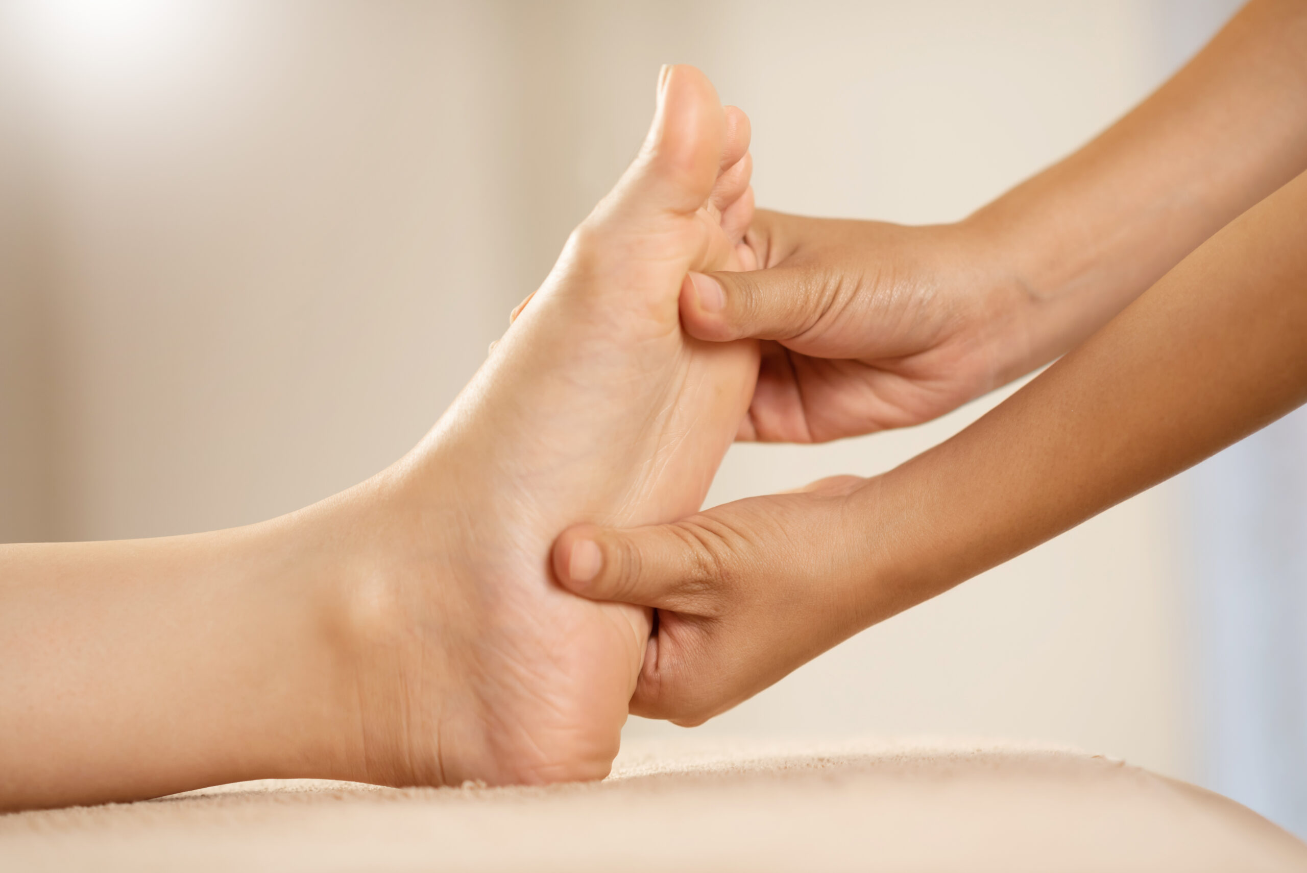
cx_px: 654
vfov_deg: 16.1
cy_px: 436
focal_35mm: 85
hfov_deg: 23.9
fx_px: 3087
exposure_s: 1/100
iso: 400
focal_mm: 85
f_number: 2
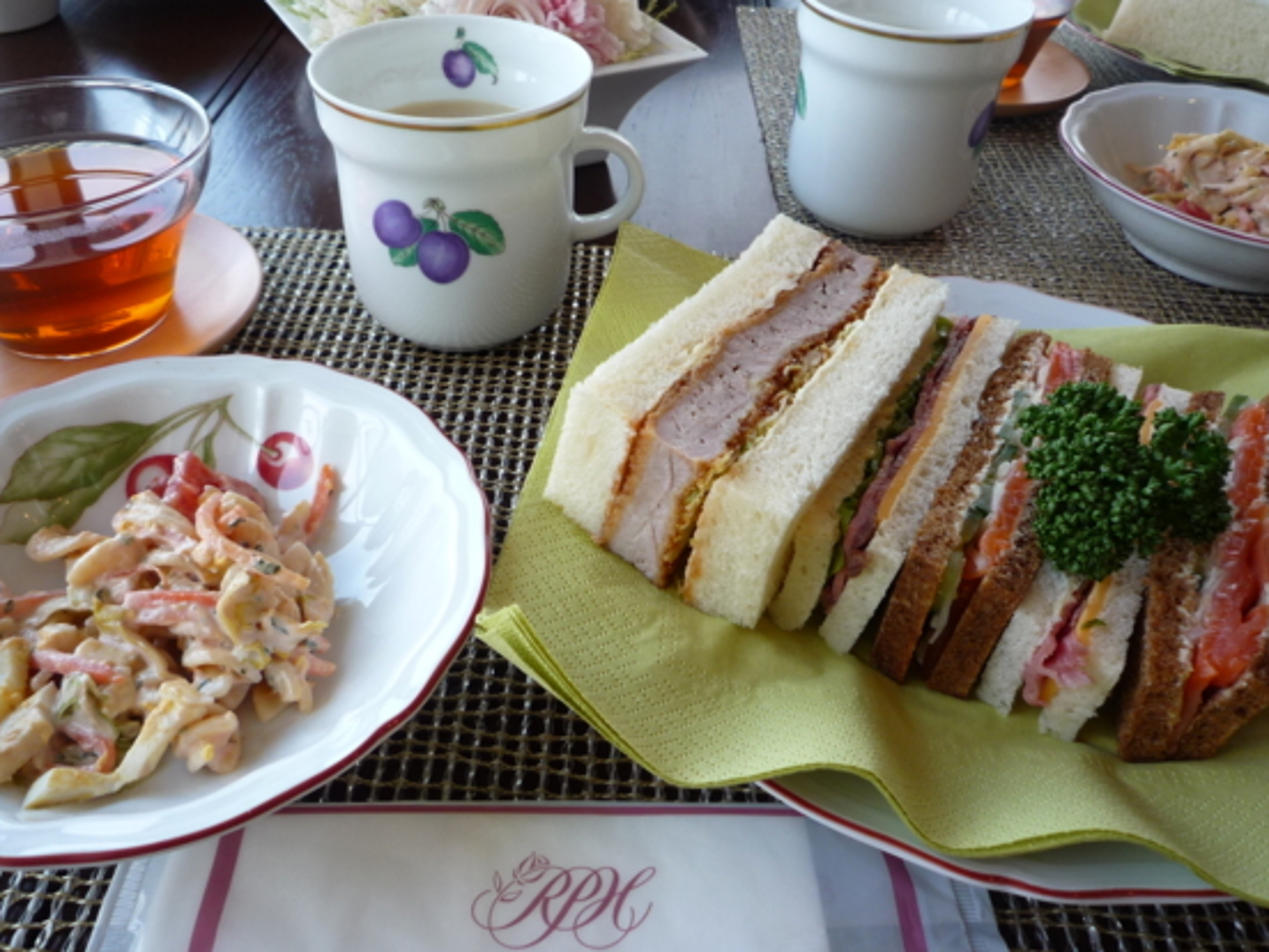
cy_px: 437
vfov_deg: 48.2
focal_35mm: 29
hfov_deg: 61.6
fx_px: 1063
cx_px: 600
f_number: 2.8
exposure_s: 1/80
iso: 100
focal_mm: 4.4
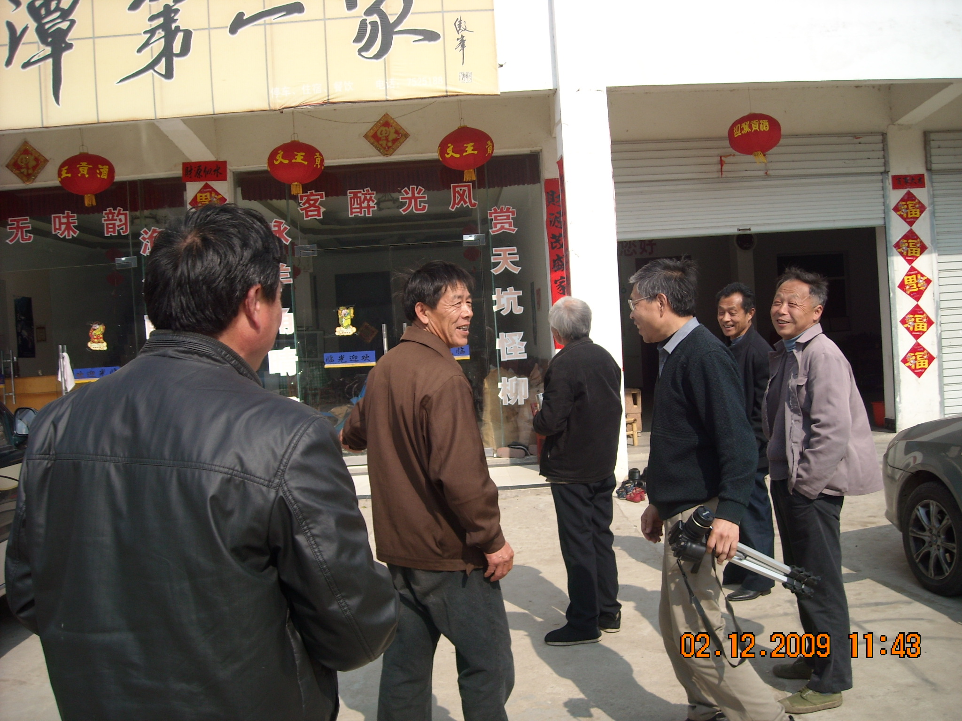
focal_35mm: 35
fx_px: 973
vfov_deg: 40.7
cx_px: 481
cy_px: 360
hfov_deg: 52.6
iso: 64
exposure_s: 1/260
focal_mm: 5.7
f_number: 5.6
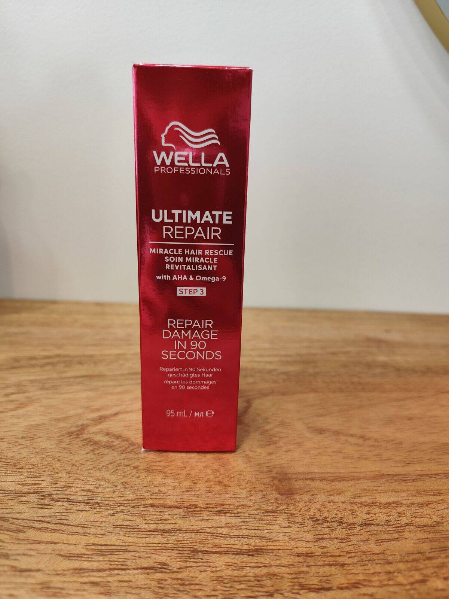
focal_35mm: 23
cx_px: 224
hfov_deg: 58.9
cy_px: 300
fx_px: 398
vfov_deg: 73.9
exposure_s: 1/100
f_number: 1.65
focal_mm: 6.19
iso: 320
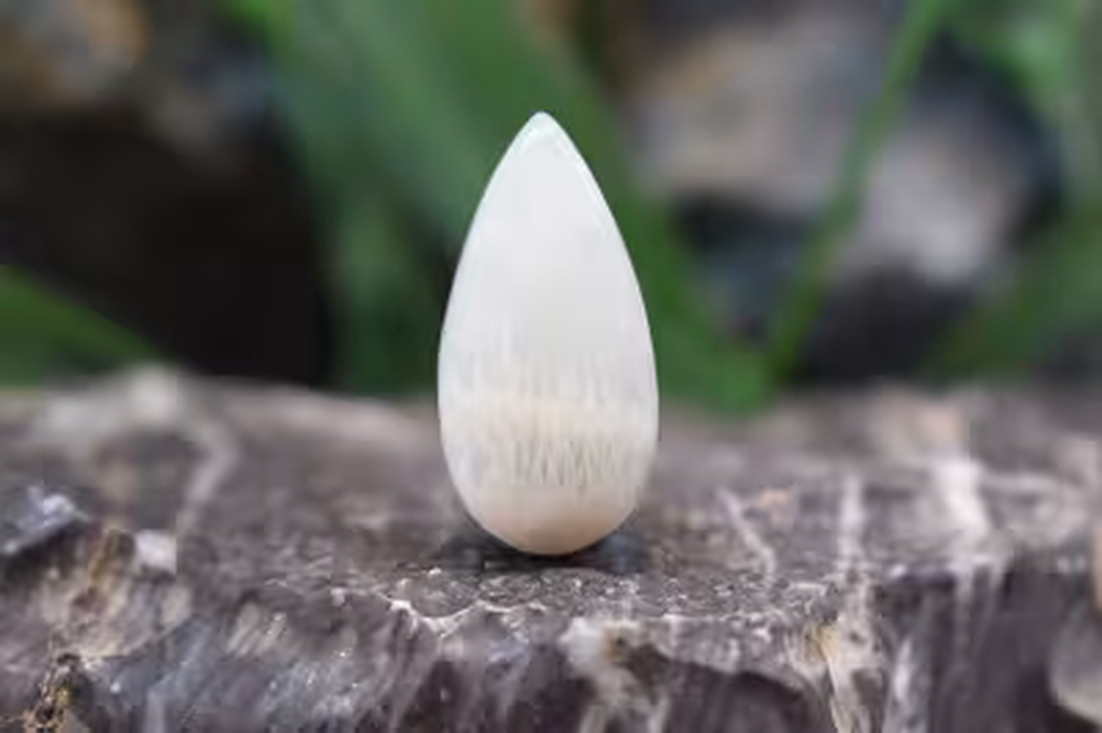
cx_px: 551
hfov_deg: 24.6
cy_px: 366
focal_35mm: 82
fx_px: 2523
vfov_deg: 16.5
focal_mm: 55
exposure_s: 1/100
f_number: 5.6
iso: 400
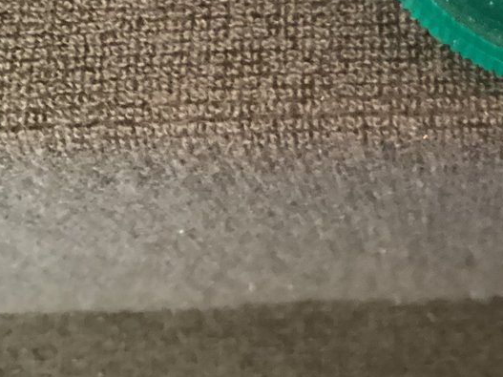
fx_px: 1293
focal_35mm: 89
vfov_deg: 15.7
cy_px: -117
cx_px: 473
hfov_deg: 21.4
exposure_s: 1/25
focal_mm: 3.3
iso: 800
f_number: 2.4
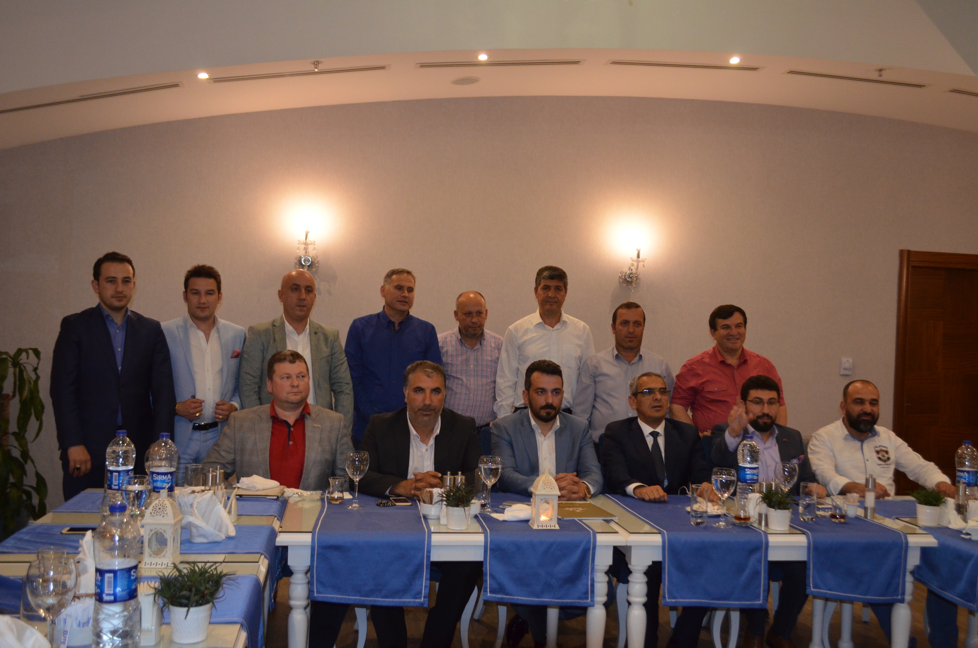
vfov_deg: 39.8
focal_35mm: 33
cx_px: 489
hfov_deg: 57.3
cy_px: 324
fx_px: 895
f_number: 4
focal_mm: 22
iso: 1400
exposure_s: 1/60
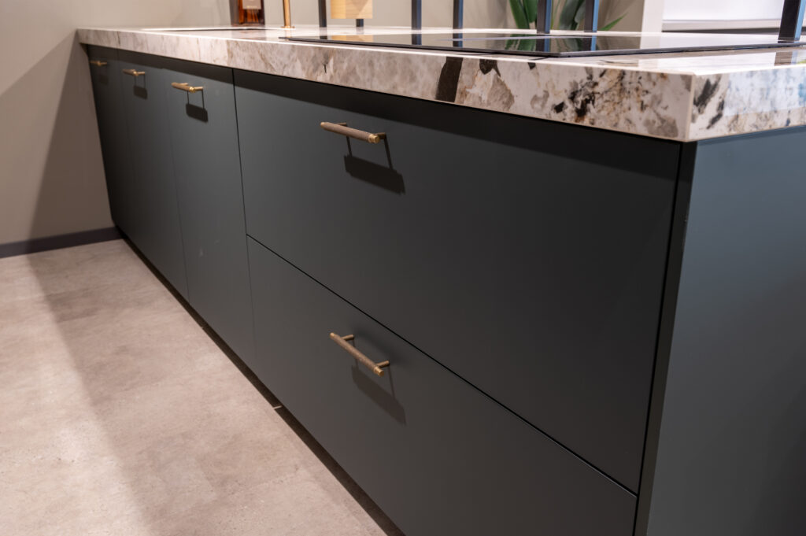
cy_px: 268
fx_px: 727
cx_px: 403
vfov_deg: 40.5
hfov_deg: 58.0
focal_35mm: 32
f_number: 7.1
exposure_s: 1/10
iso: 400
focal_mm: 32.5
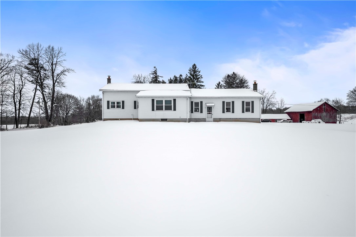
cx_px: 178
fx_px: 237
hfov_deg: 73.7
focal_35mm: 24
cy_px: 118
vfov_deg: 53.1
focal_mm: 24
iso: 100
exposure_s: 1/4000
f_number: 2.8
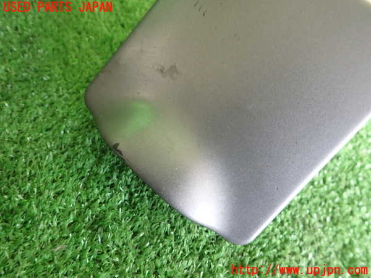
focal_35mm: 25
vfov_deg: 54.9
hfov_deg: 69.4
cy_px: 139
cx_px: 186
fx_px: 268
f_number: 2
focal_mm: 4.5
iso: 200
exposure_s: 1/50
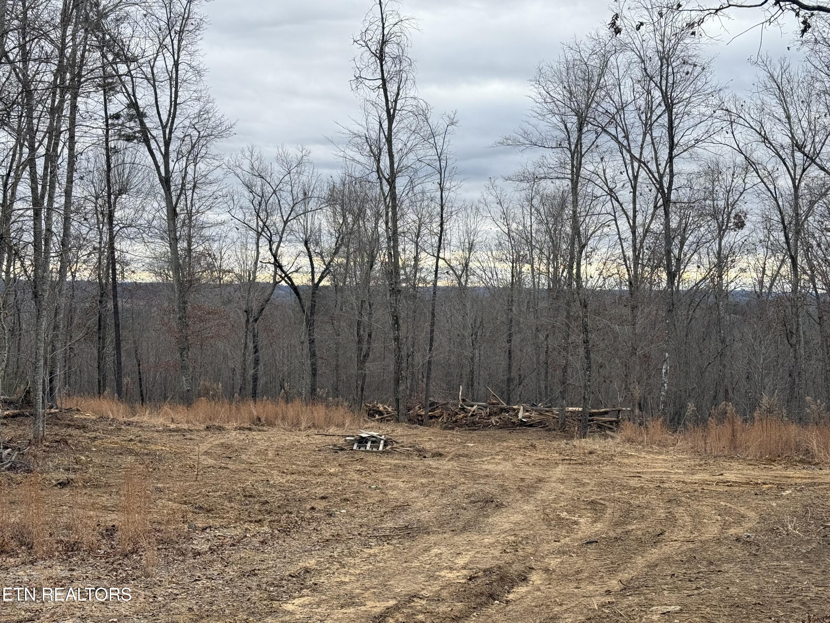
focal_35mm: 48
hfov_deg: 39.7
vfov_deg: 30.3
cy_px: 312
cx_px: 415
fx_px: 1151
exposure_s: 1/1285
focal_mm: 6.76
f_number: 1.78
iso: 64
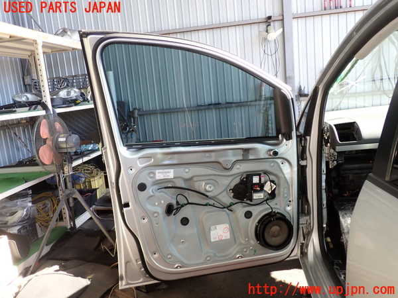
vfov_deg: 46.8
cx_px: 199
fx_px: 345
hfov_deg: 60.0
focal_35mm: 30
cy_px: 149
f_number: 2.3
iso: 100
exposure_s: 1/100
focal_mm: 5.4
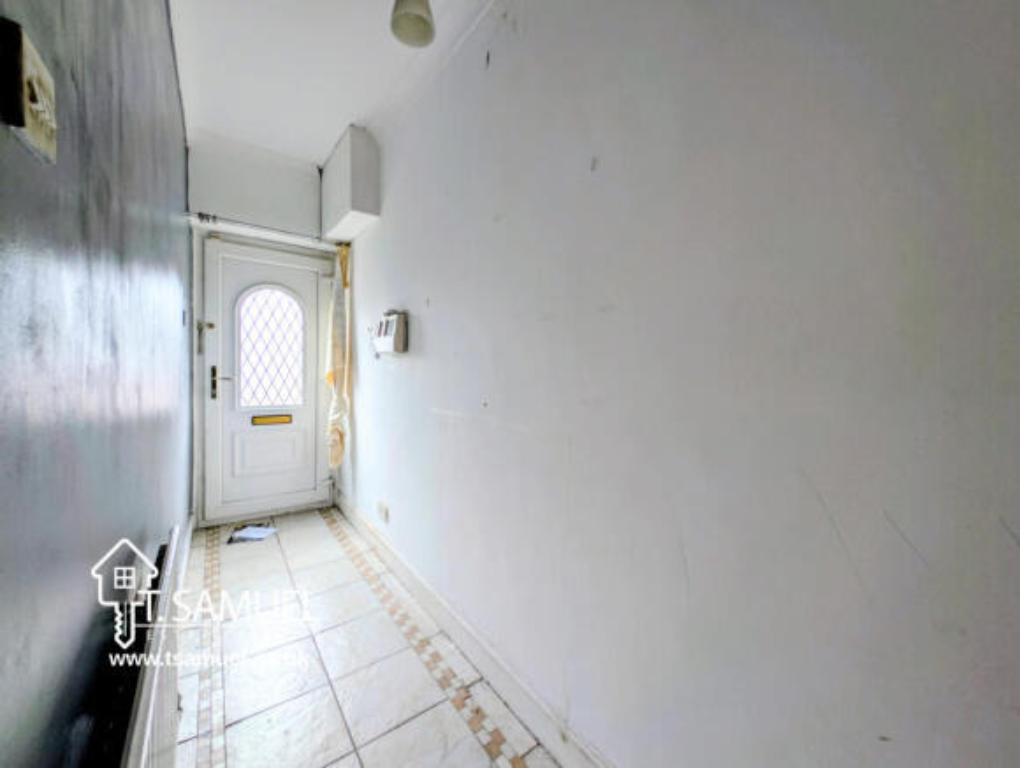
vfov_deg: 94.7
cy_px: 384
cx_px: 510
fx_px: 354
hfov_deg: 110.4
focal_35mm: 12
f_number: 1.95
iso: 59
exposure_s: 1/16.3
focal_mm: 2.23
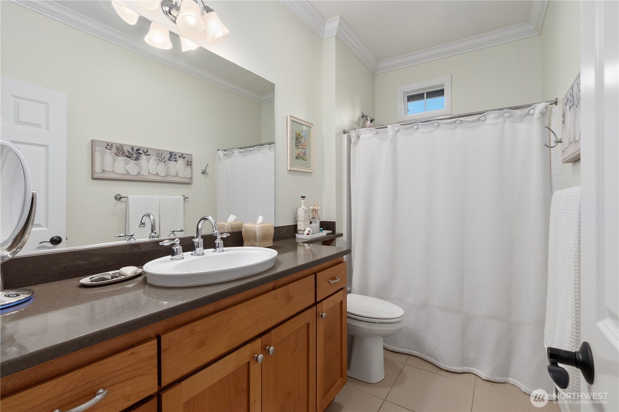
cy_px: 206
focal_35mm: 16
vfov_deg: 73.7
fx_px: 275
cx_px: 310
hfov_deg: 96.7
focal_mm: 16
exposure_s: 1/5
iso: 320
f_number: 9
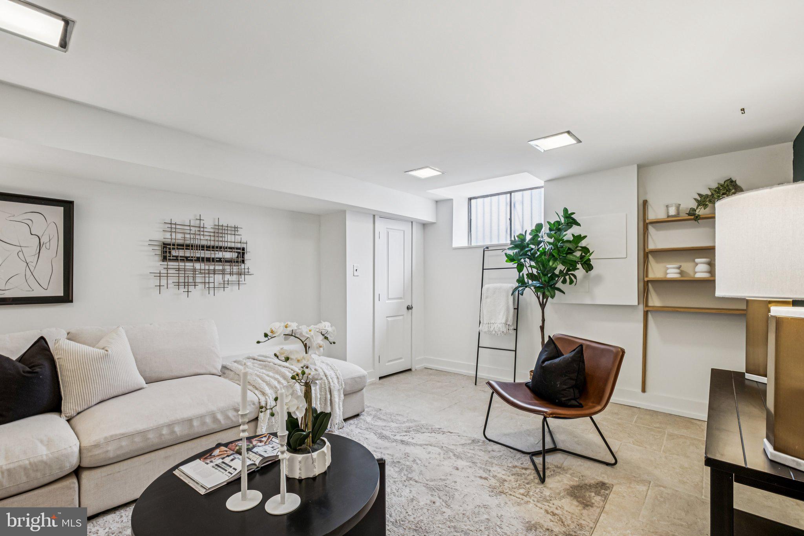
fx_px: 335
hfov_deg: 100.4
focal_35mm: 15
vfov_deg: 77.3
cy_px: 268
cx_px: 402
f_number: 8
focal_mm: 10
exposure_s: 1/5
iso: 250
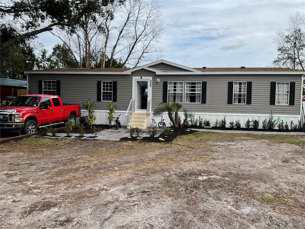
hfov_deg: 61.7
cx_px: 152
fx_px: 256
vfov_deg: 48.2
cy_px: 114
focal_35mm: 29
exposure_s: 1/2959
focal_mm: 3
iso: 16
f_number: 1.8
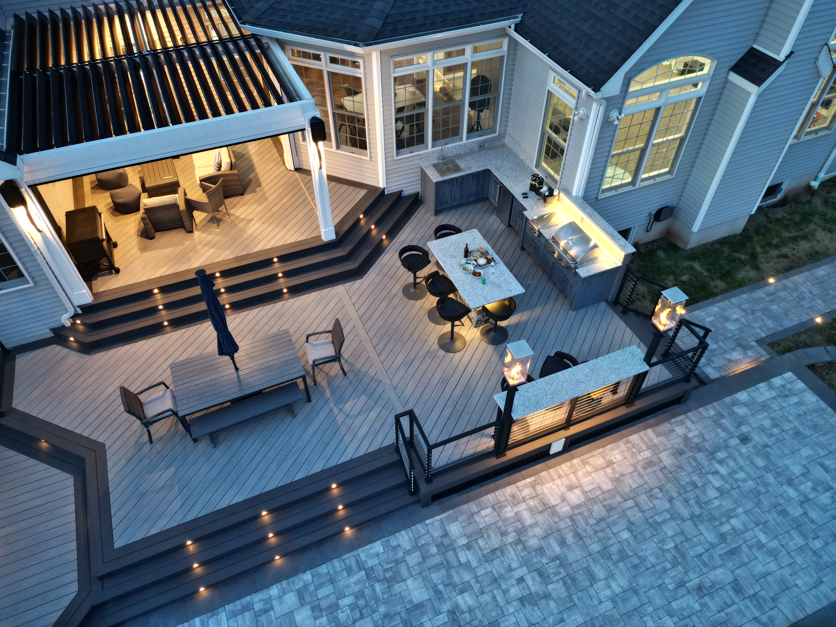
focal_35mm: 24
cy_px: 314
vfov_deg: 56.8
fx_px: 580
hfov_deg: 71.6
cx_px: 418
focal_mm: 6.72
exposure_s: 1/15
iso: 550
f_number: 1.7
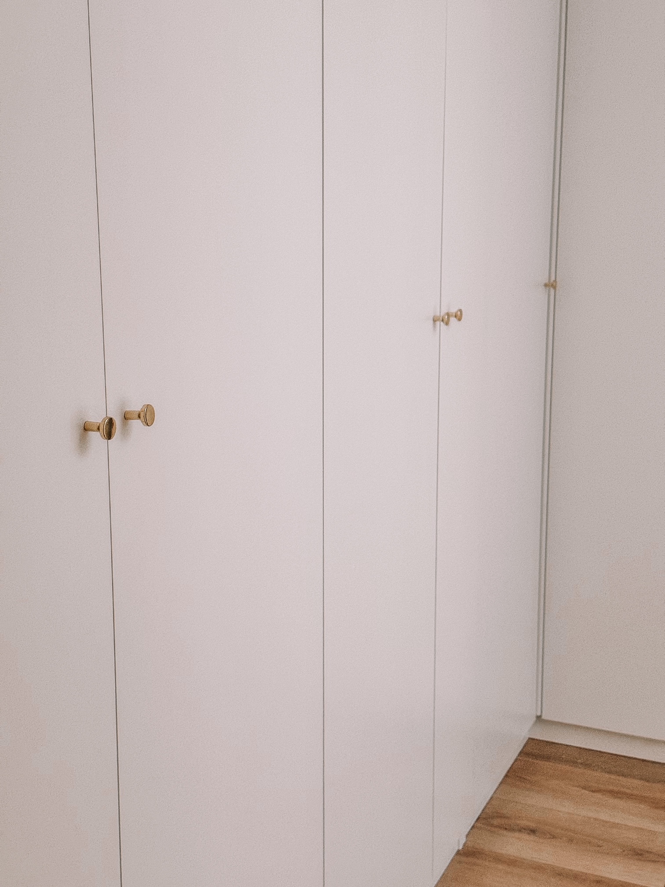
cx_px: 332
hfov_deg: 30.3
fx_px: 1229
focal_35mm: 48
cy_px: 444
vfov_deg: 39.7
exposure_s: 1/50
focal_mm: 6.86
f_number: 1.8
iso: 250
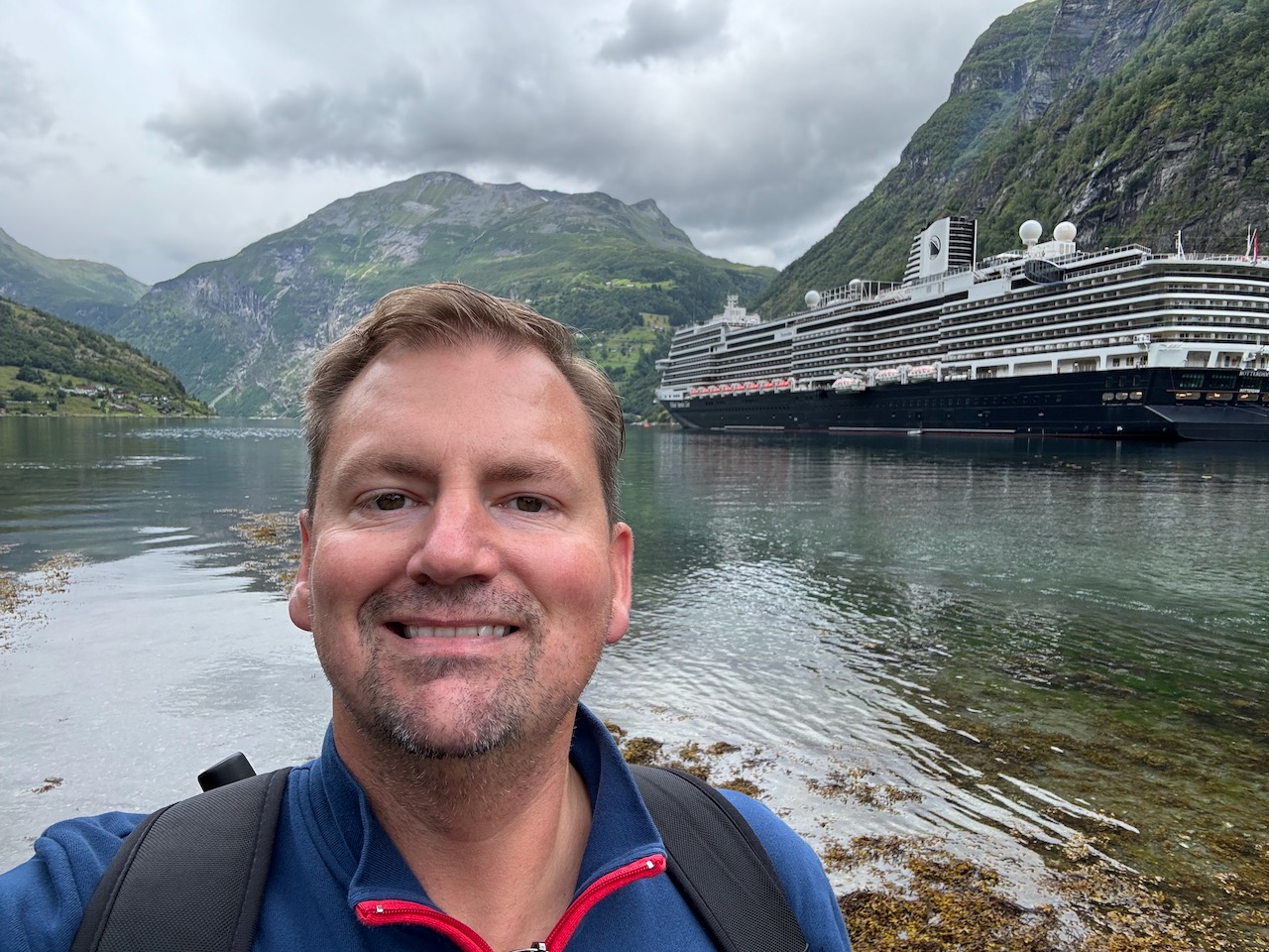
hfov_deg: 73.9
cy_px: 476
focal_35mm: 23
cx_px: 634
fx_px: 843
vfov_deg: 58.9
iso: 25
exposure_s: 1/342
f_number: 1.9
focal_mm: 2.69
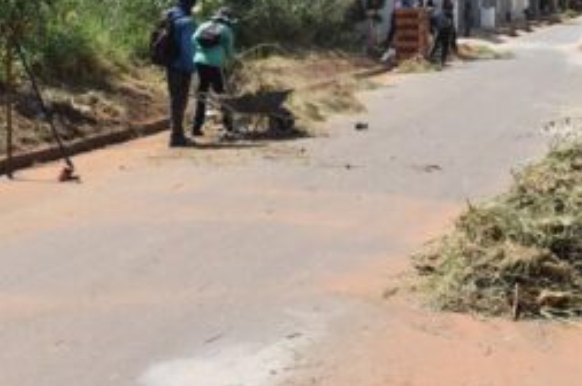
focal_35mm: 72
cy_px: 124
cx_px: 338
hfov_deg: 28.2
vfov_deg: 18.9
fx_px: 1159
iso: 200
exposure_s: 1/400
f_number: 10
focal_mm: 31
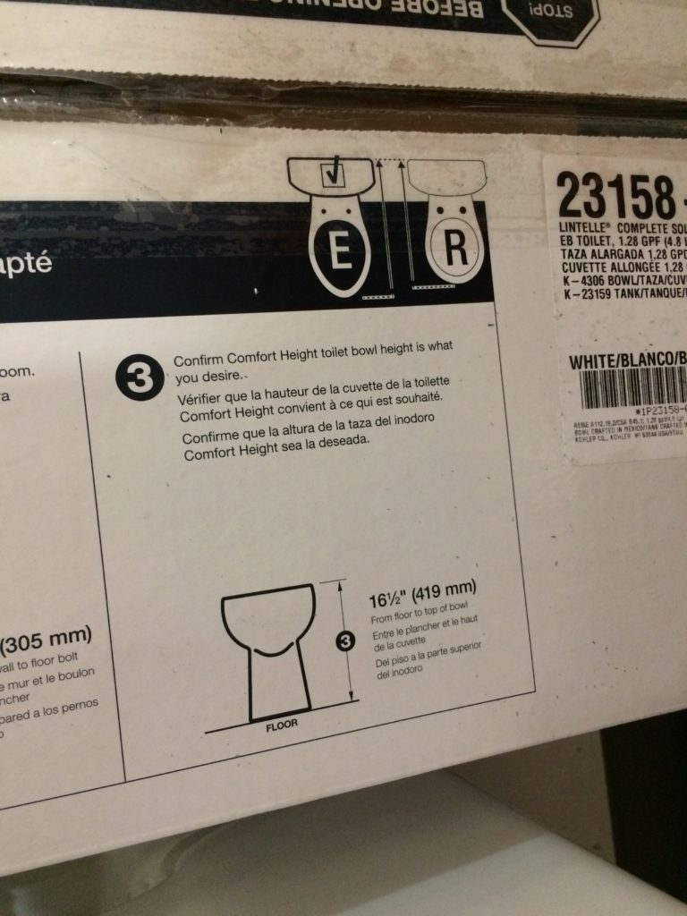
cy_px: 458
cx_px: 344
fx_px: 767
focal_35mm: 29
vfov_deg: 61.7
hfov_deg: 48.2
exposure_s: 1/30
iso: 320
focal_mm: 4.15
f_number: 2.2
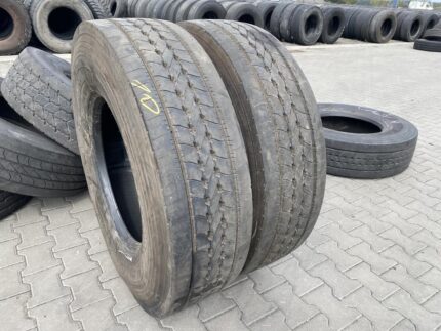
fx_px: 331
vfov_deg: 53.1
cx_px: 220
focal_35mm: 26
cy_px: 166
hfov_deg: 67.3
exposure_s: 1/990
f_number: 1.8
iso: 32
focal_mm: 4.25
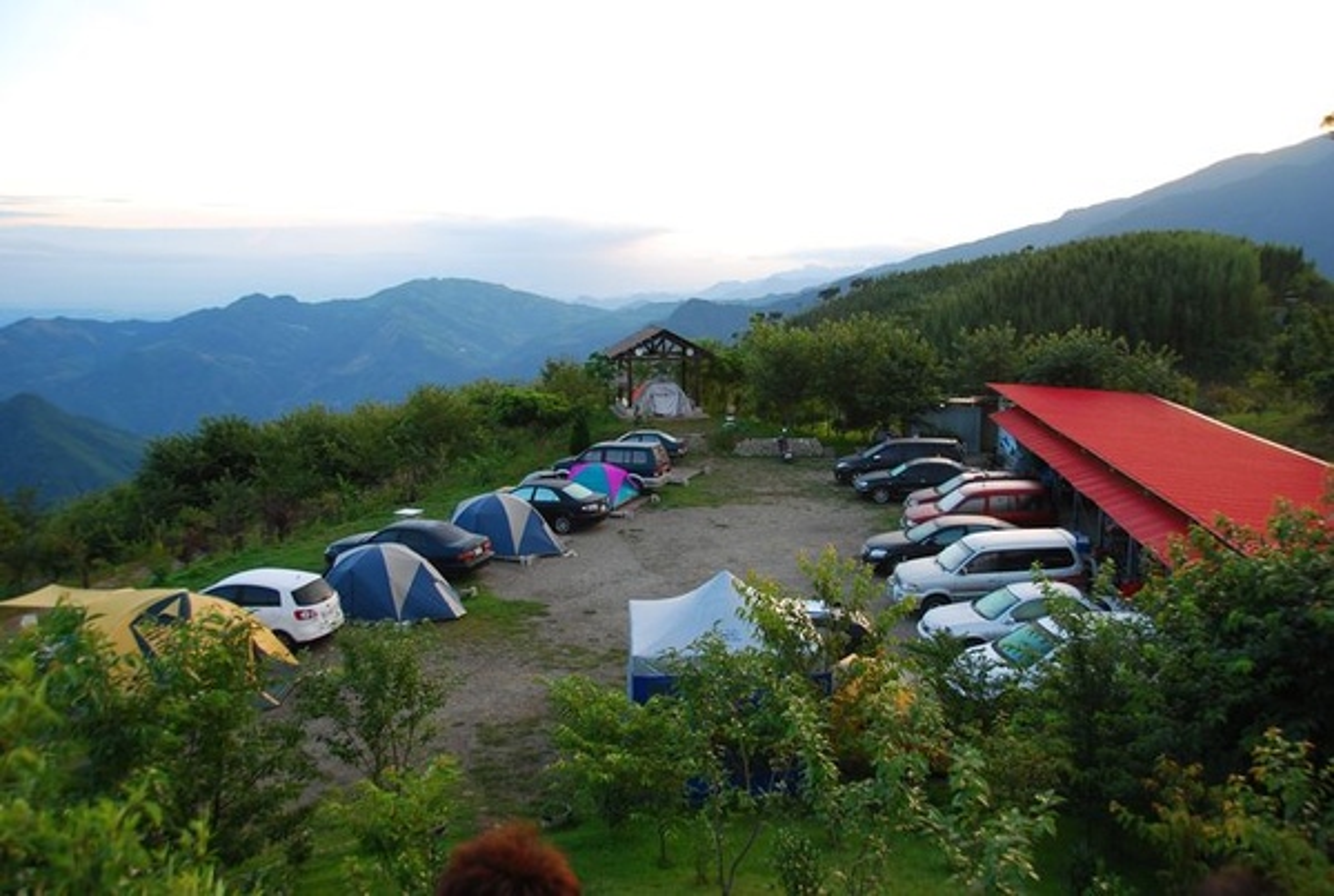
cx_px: 667
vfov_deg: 43.8
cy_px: 448
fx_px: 1114
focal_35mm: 30
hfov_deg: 61.8
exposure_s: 1/15
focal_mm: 20
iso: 125
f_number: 3.8
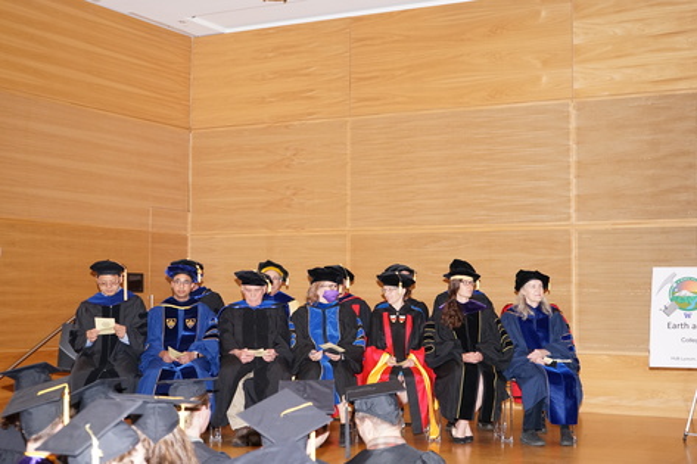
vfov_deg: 25.0
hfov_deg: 36.9
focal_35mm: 54
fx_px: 1045
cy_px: 232
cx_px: 348
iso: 1600
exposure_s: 1/100
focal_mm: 54
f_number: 5
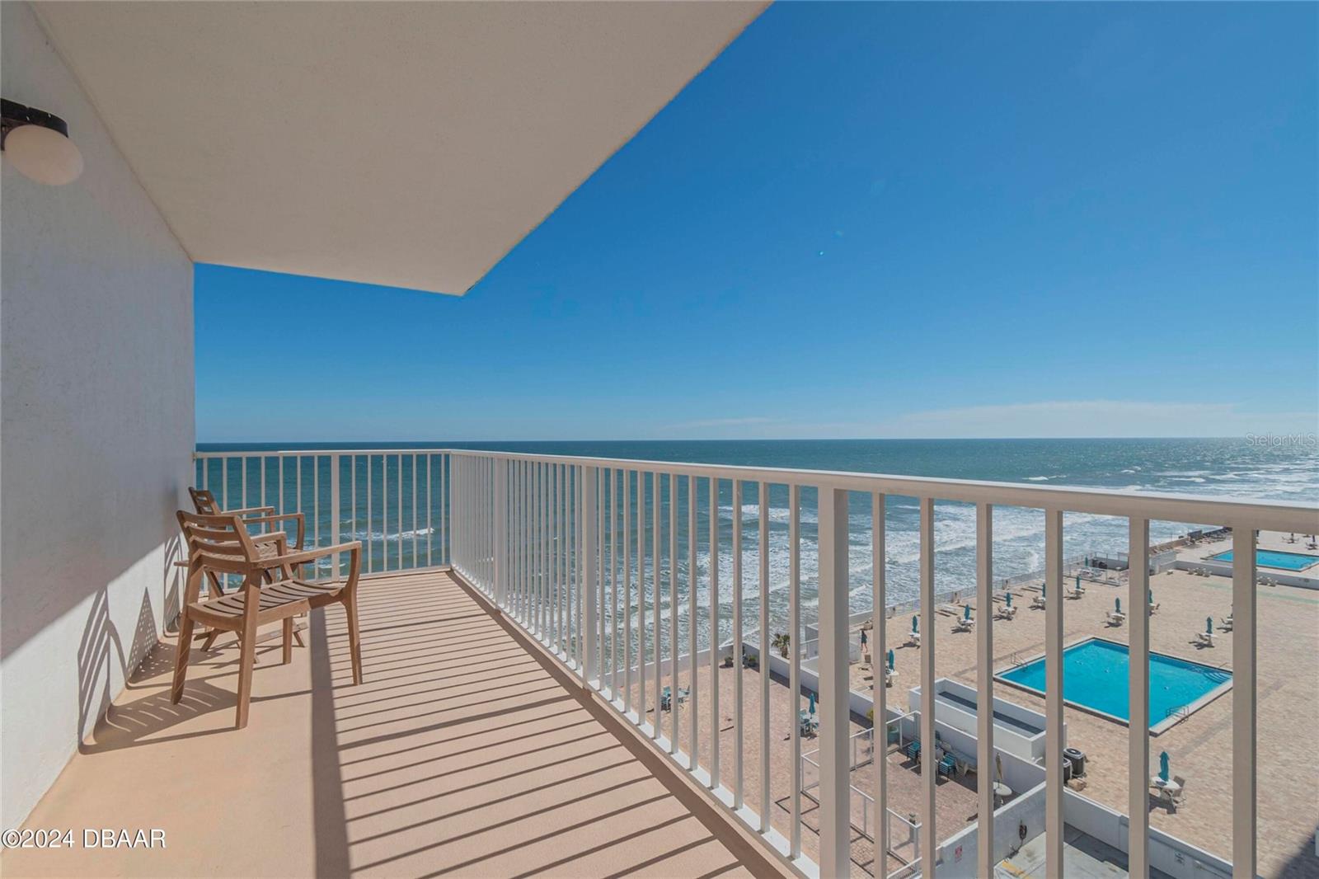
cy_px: 440
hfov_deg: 100.4
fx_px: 549
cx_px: 660
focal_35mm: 15
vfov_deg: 77.3
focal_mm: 10
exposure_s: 1/640
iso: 100
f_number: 9
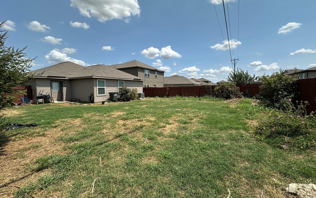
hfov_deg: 101.5
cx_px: 159
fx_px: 129
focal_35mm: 15
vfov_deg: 74.8
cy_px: 96
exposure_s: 1/2212
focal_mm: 2.22
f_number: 2.2
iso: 50
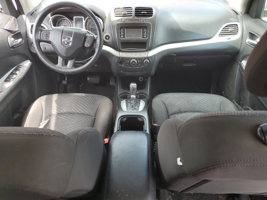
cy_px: 100
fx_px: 201
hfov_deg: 67.3
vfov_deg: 53.1
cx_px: 134
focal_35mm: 26
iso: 50
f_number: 1.5
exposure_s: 1/159
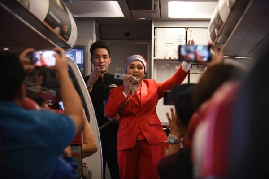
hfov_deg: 22.6
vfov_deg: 15.2
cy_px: 90
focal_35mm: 90
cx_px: 134
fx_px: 672
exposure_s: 1/160
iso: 2000
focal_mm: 90
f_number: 3.2
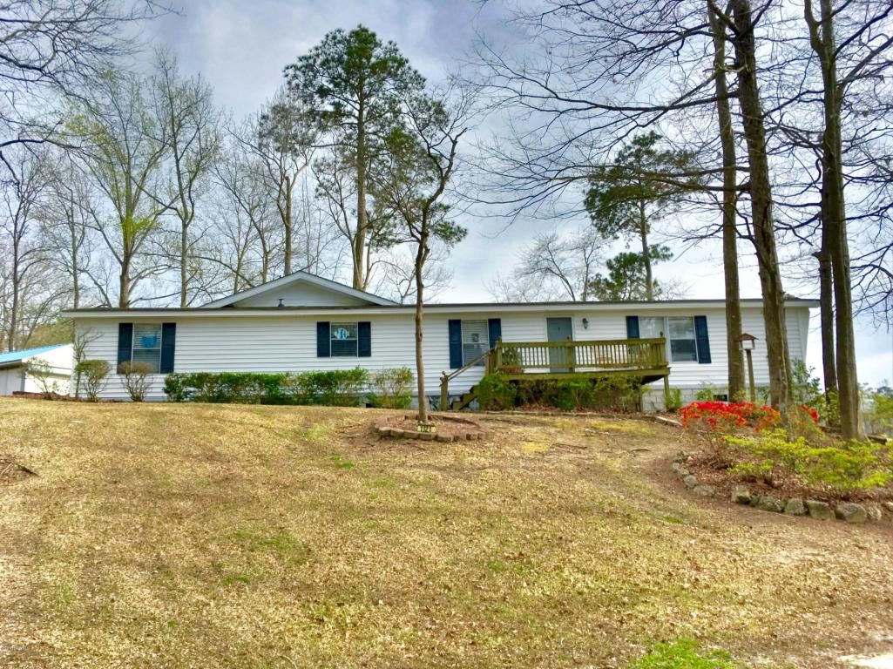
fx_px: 748
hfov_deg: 61.7
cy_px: 334
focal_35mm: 29
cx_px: 446
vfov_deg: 48.2
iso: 25
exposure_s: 1/6410
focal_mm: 4.15
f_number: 2.2
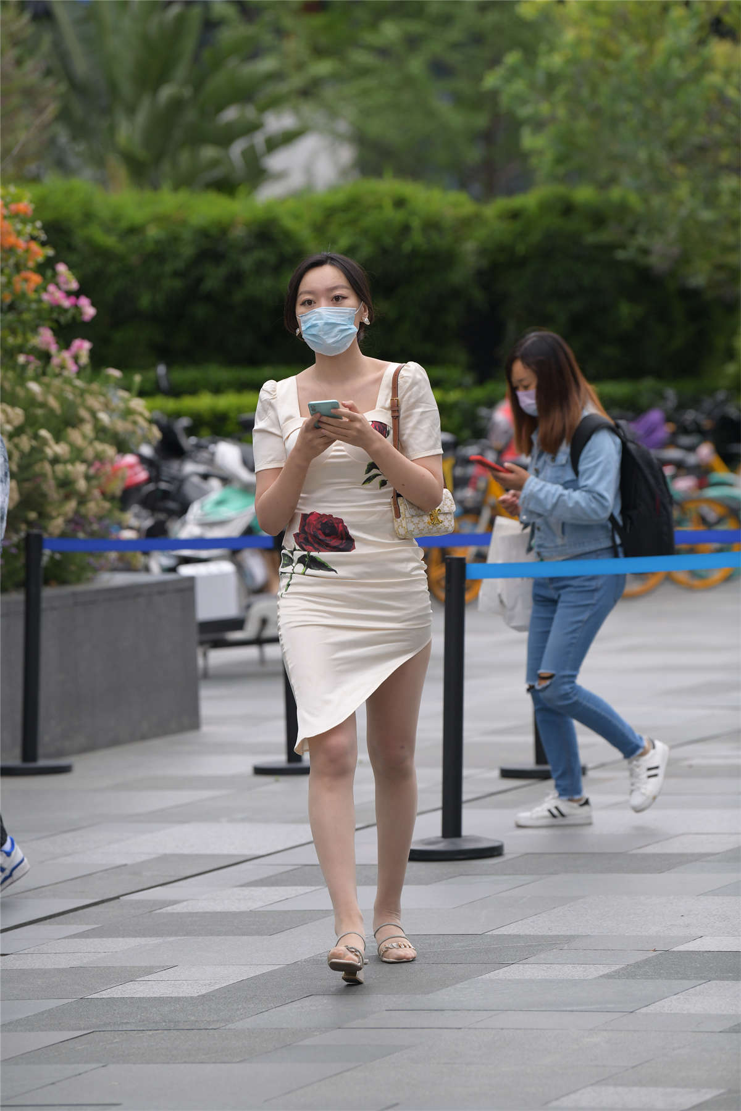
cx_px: 370
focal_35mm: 170
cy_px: 556
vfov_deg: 12.1
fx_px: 5248
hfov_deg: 8.1
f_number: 4
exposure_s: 1/640
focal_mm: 170
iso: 500
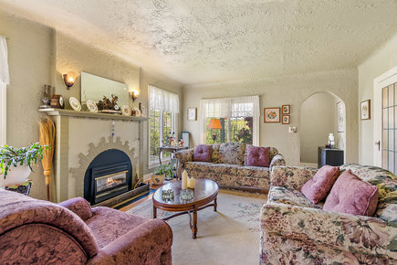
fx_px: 176
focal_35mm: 16
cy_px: 132
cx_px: 198
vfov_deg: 73.7
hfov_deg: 96.7
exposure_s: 1/1.67
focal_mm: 16
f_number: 7.1
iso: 320
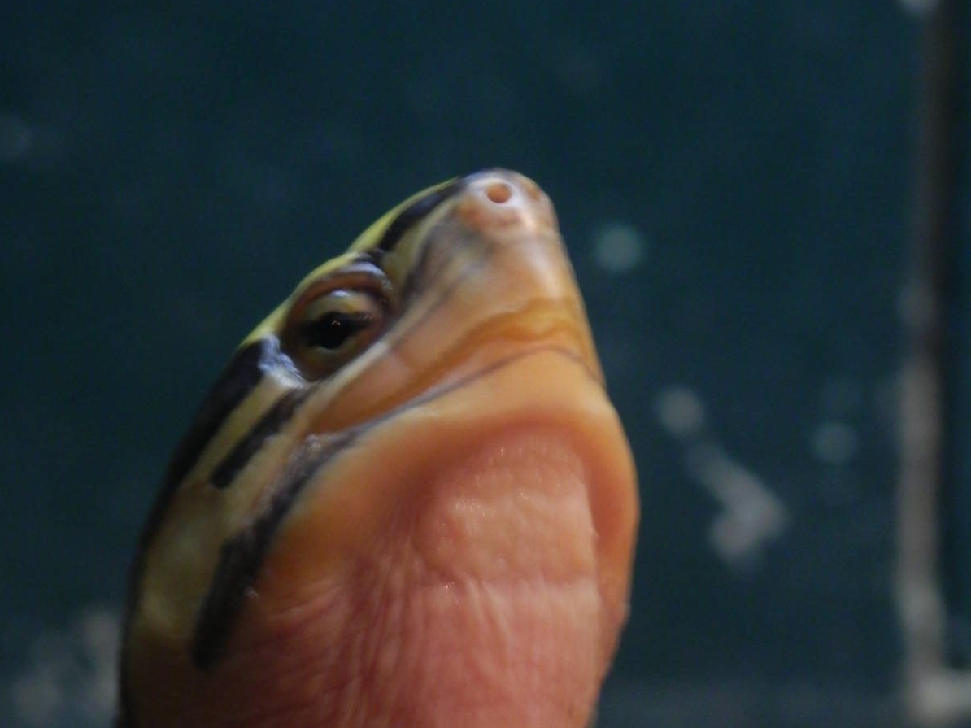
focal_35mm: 248
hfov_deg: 8.0
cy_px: 575
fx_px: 6955
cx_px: 484
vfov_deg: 6.0
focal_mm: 33.2
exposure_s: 1/4
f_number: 5.8
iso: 200
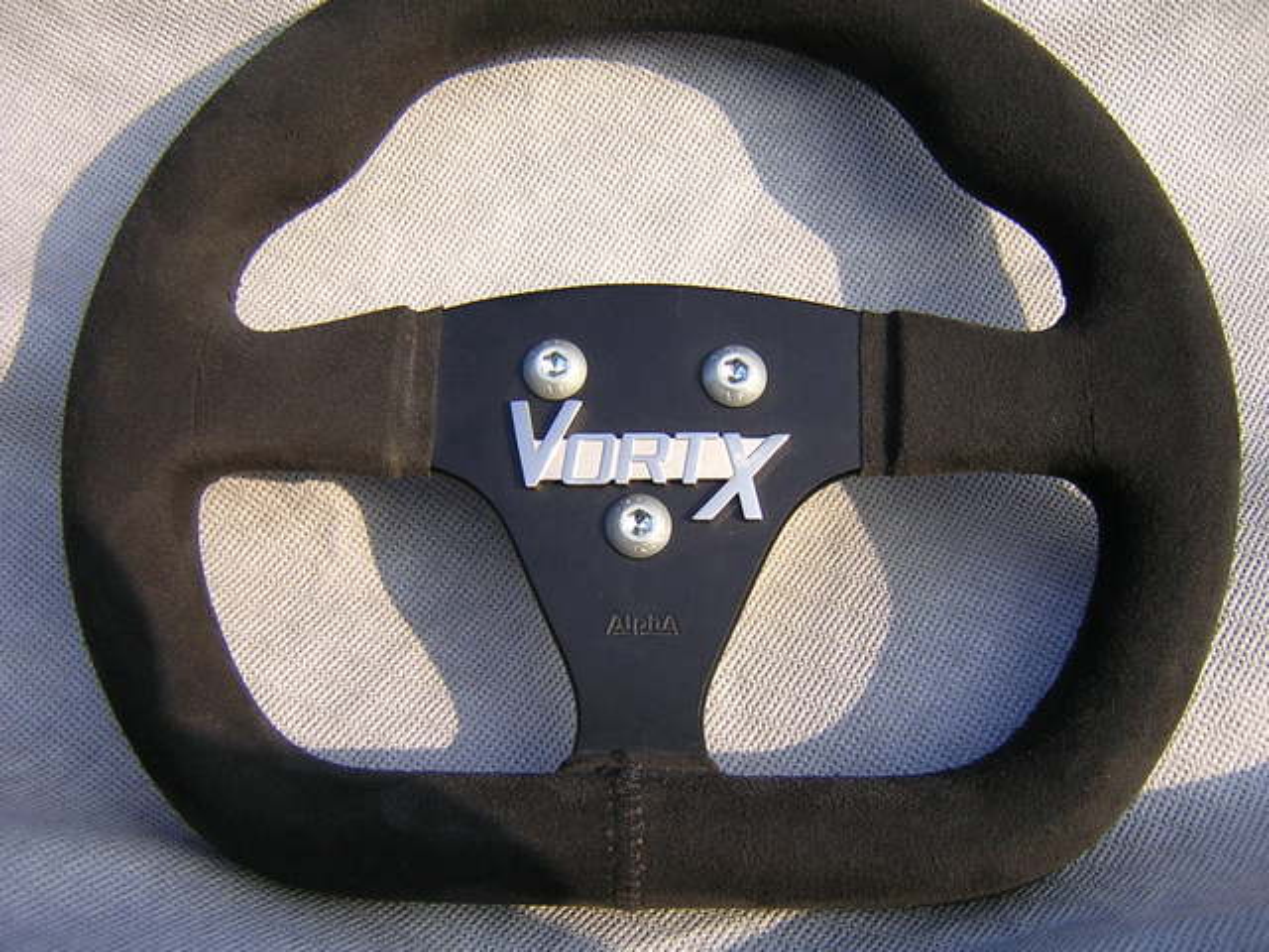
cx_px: 634
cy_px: 476
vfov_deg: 39.7
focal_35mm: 36
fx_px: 1320
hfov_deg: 51.4
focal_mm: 4.7
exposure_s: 1/405
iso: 100
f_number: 2.6
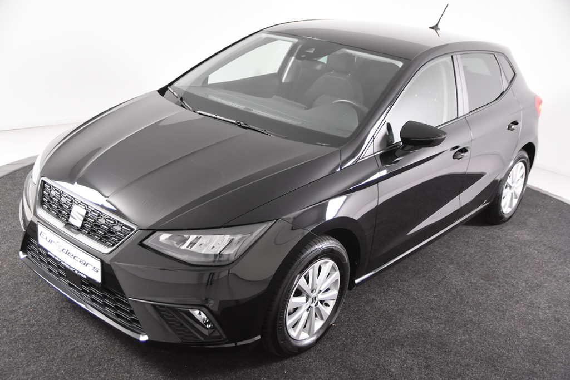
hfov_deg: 49.5
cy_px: 190
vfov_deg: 34.2
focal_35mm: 39
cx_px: 285
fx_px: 618
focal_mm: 26
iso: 2200
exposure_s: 1/40
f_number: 3.2
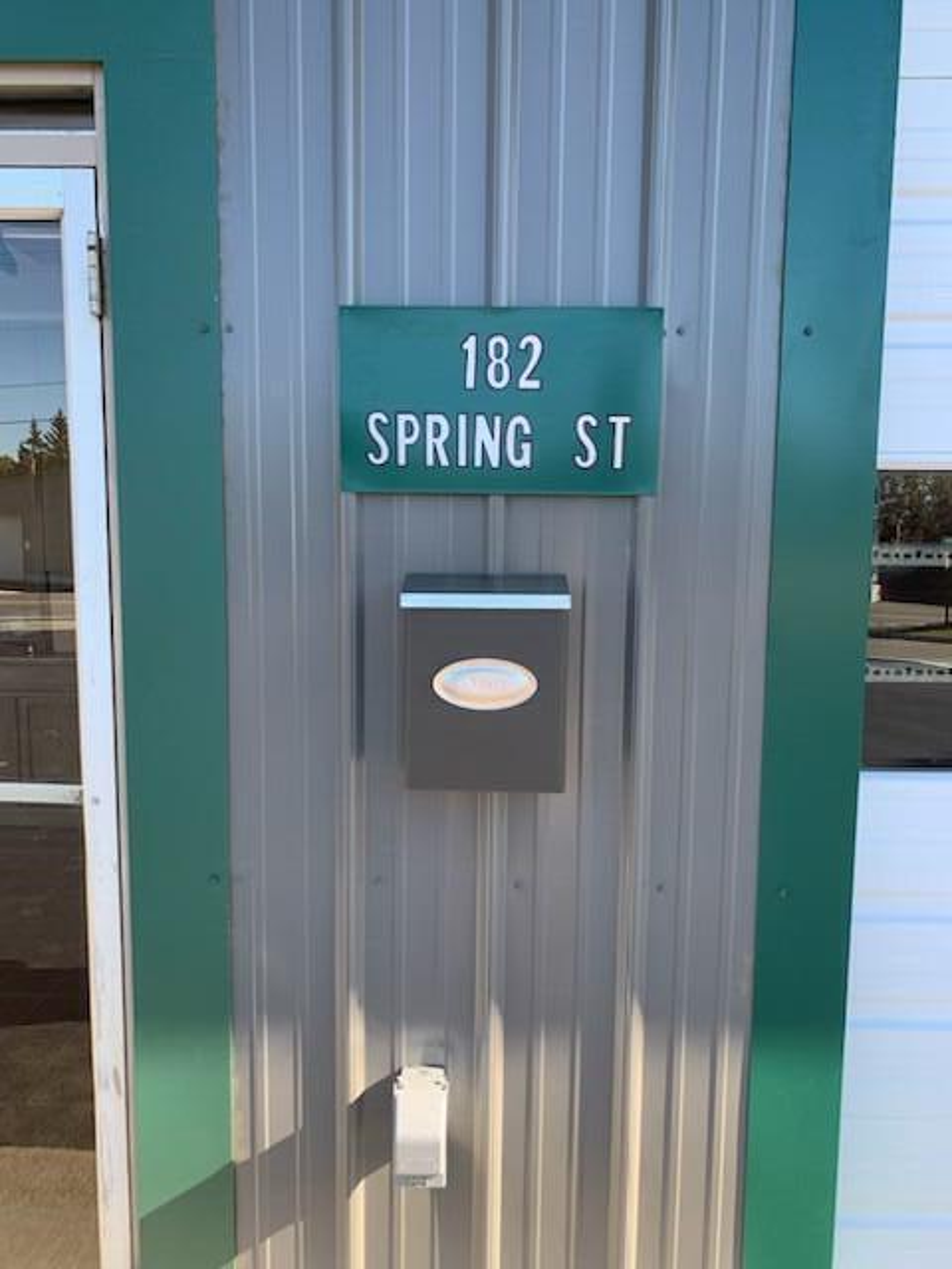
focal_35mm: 26
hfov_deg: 53.1
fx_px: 953
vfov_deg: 67.3
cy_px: 634
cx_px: 476
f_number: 1.8
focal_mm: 4.25
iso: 25
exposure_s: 1/273
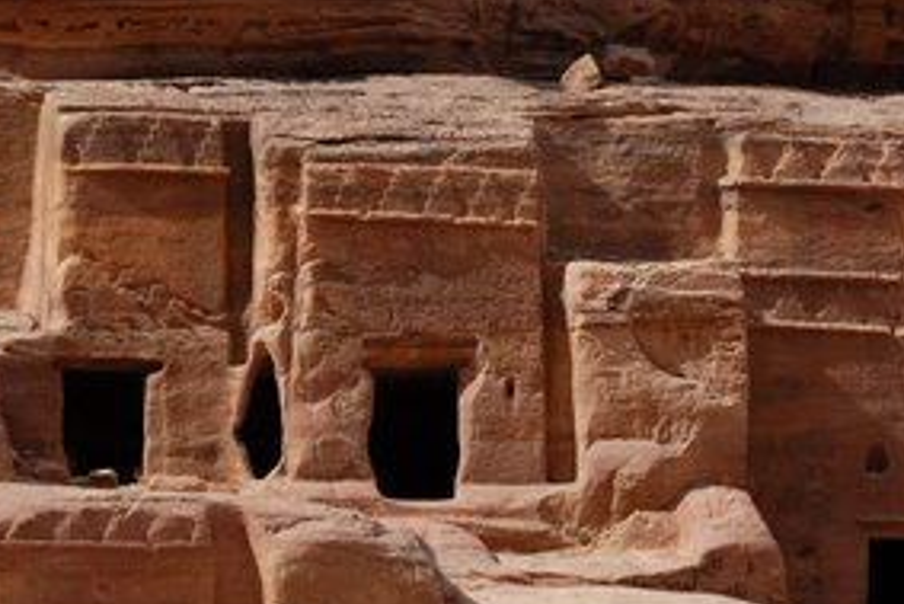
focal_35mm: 175
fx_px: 4391
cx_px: 460
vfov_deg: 7.9
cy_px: 451
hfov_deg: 11.8
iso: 200
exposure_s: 1/320
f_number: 14
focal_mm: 75
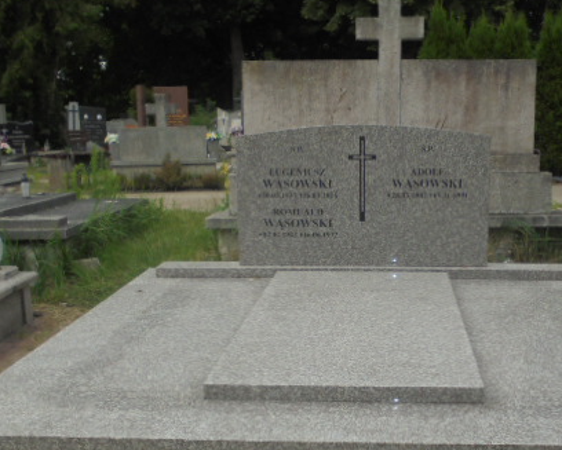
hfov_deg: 35.8
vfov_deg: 28.9
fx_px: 866
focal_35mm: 52
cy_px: 310
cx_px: 342
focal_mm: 6.1
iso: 100
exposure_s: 1/640
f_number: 4
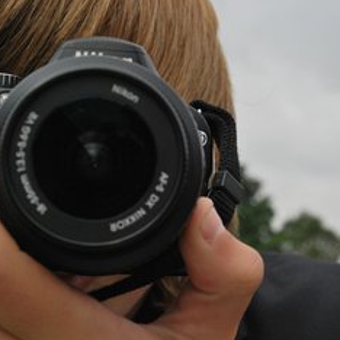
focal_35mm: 101
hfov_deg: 17.2
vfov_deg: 17.2
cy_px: 185
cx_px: 216
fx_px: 1122
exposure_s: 1/500
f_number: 11
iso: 400
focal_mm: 48
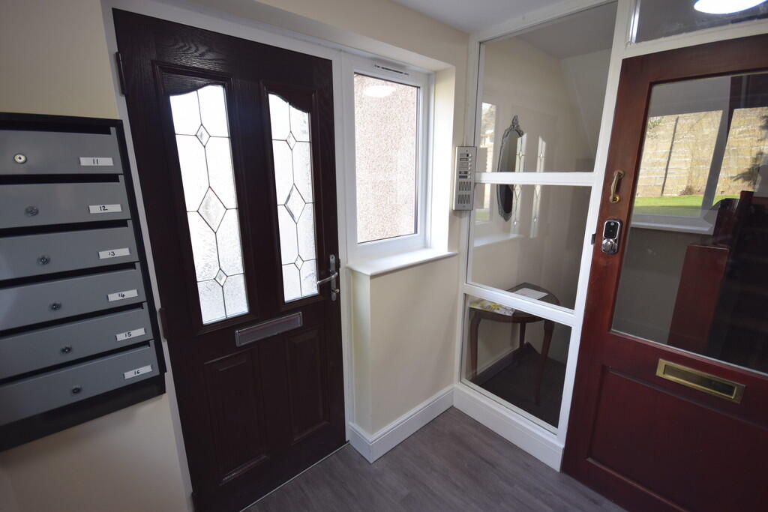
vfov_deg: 77.3
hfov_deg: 100.4
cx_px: 384
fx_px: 320
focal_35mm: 15
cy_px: 256
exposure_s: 1/60
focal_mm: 10
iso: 400
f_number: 4
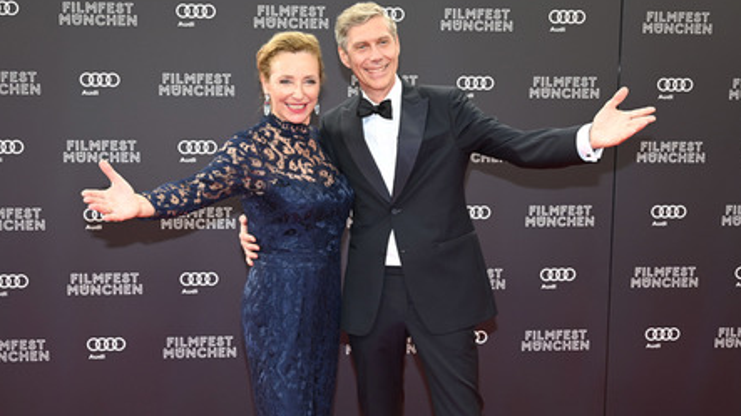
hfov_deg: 42.1
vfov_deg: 24.4
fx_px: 963
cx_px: 367
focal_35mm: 49
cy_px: 239
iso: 800
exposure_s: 1/125
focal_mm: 46
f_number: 6.3
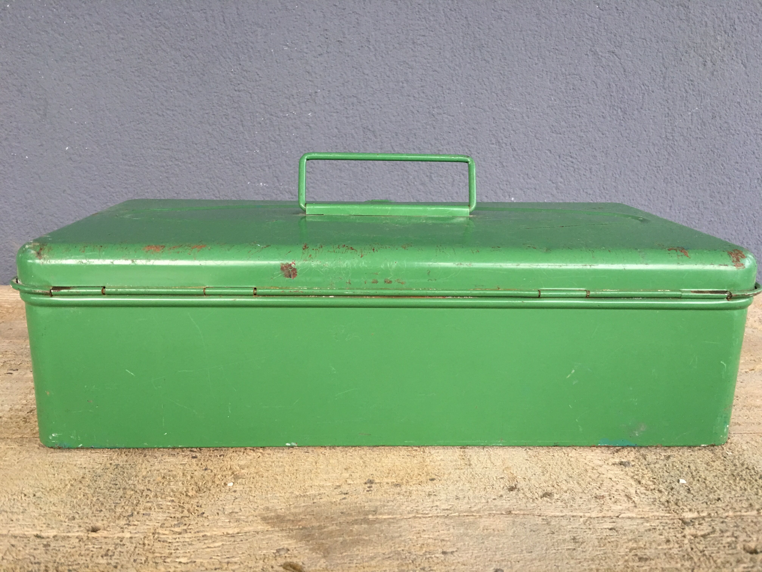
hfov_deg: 61.7
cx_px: 381
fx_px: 638
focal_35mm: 29
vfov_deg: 48.2
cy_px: 286
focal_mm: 4.15
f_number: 2.2
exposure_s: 1/17
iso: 50
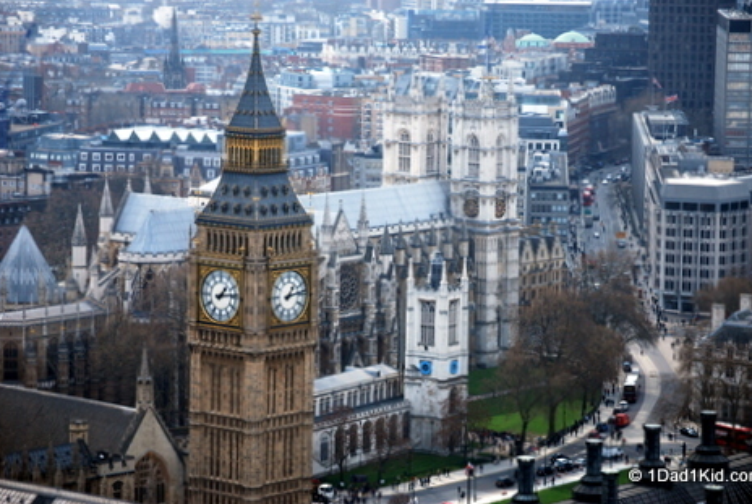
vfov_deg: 10.0
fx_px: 2878
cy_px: 236
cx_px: 386
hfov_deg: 14.9
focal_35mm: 138
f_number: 4.5
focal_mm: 85
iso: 200
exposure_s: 1/250
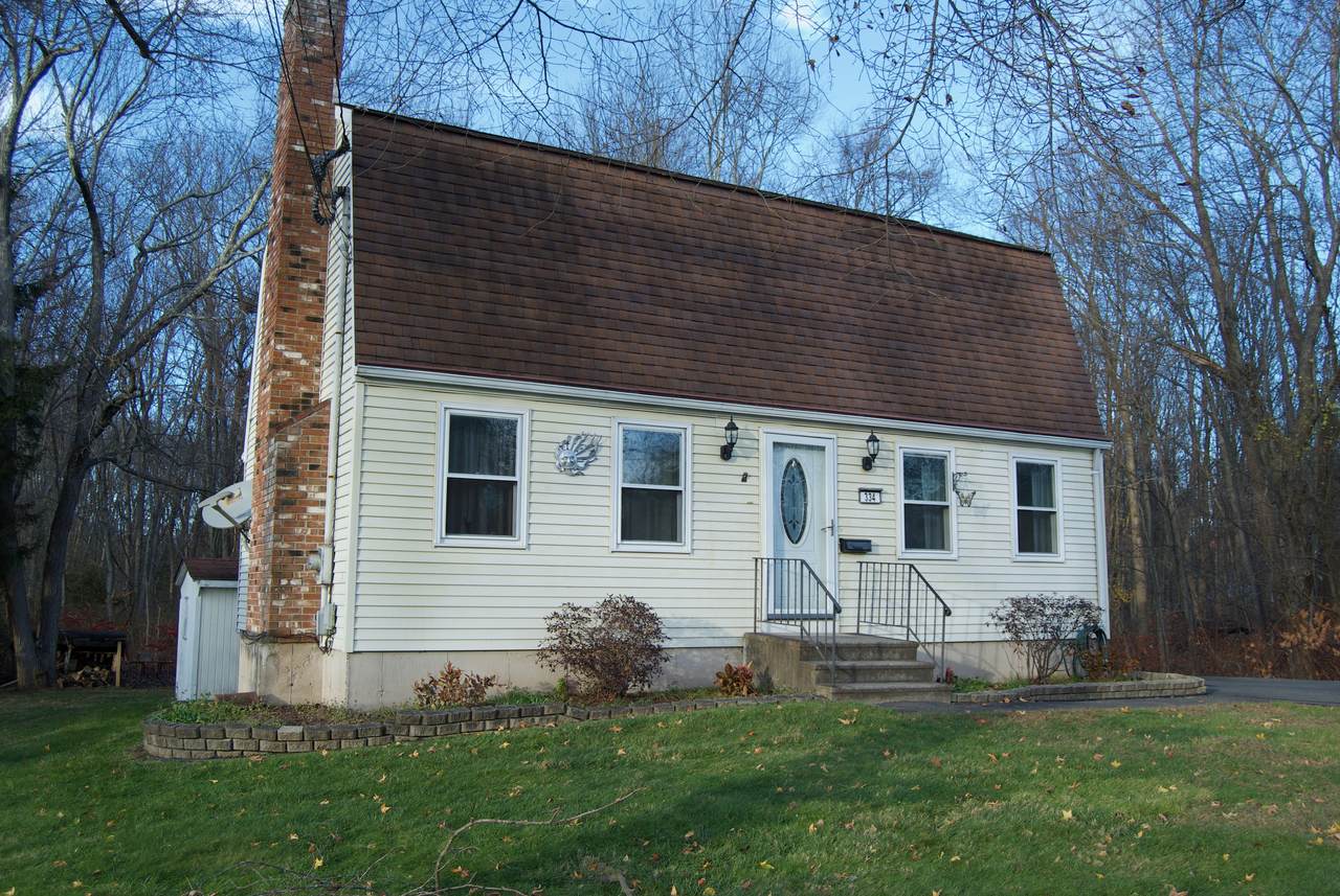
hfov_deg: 61.9
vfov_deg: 43.7
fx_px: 1118
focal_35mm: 30
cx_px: 670
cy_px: 448
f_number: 5.6
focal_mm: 20
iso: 180
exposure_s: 1/125
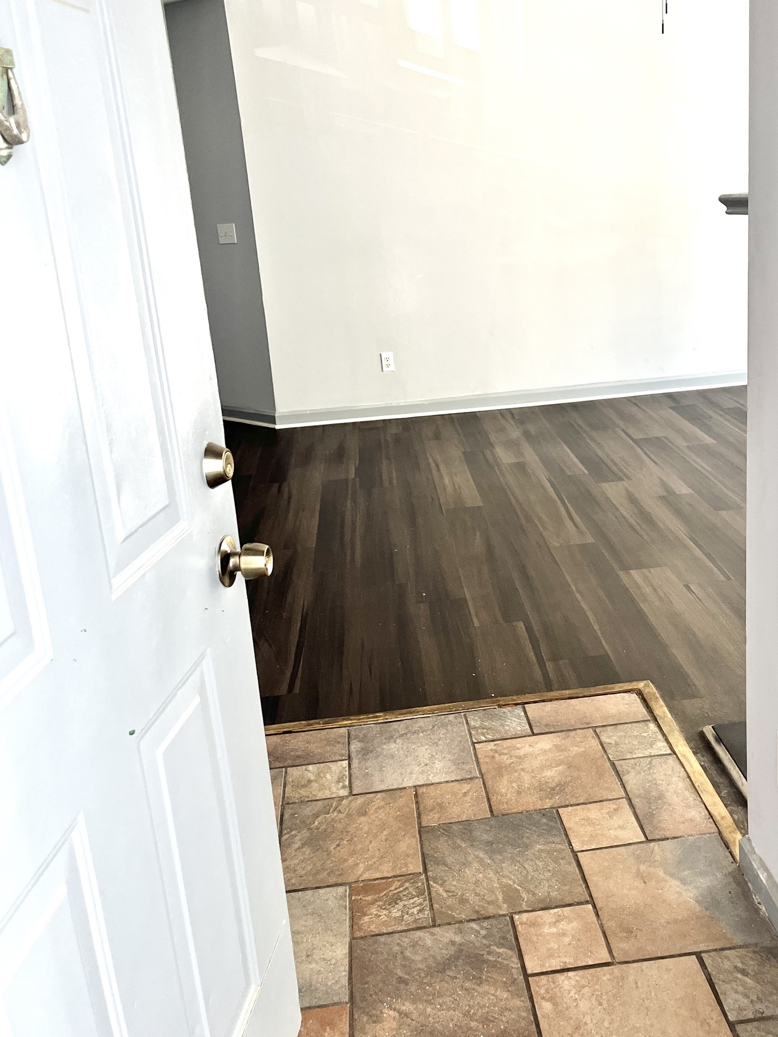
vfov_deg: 55.2
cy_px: 465
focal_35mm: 33
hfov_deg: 42.9
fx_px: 989
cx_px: 438
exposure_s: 1/102
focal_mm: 5.1
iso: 125
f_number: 1.6
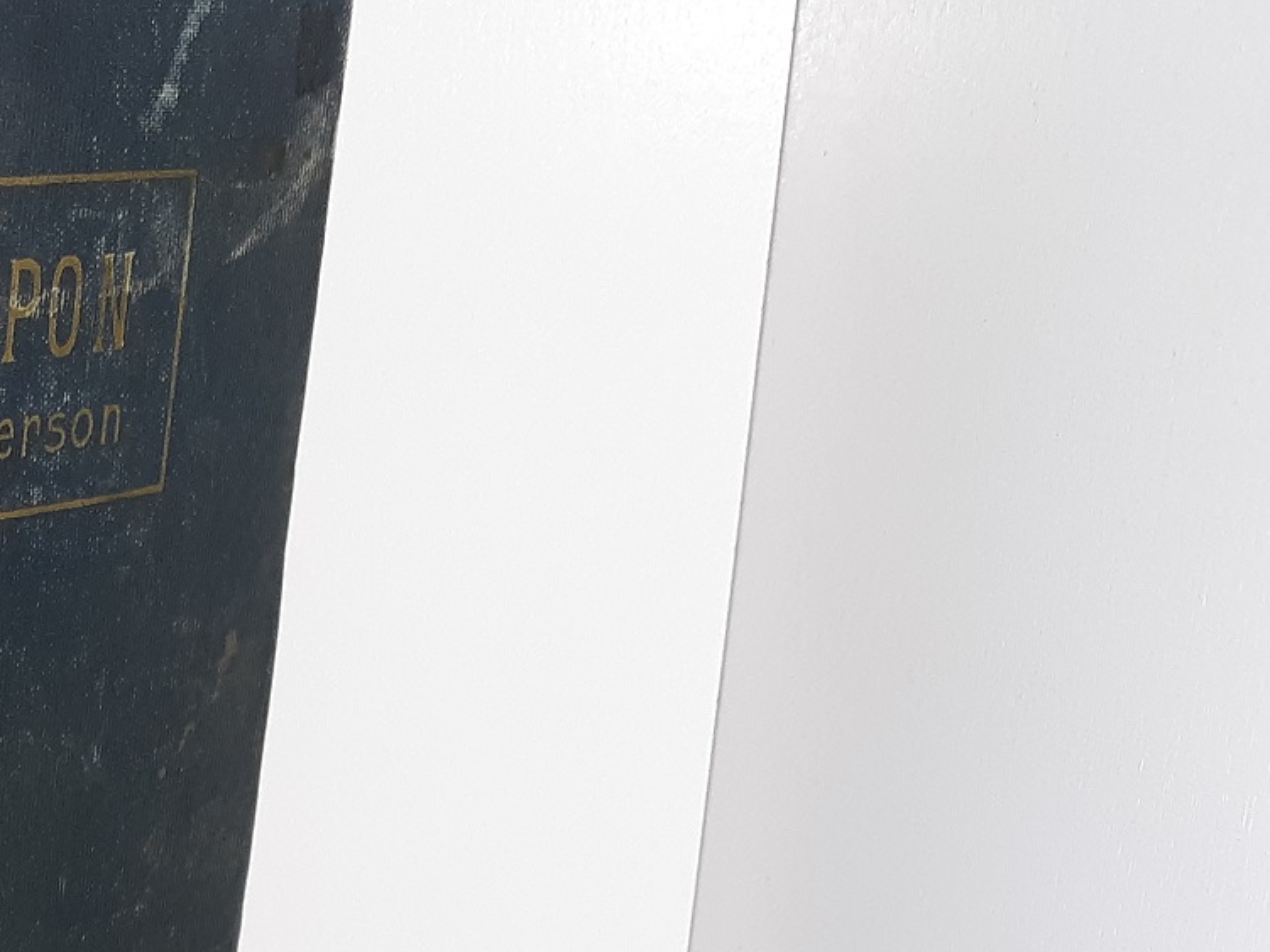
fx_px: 2825
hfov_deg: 23.0
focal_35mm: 77
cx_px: -311
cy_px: 928
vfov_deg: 18.7
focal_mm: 3.7
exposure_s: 1/120
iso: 50
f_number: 1.7
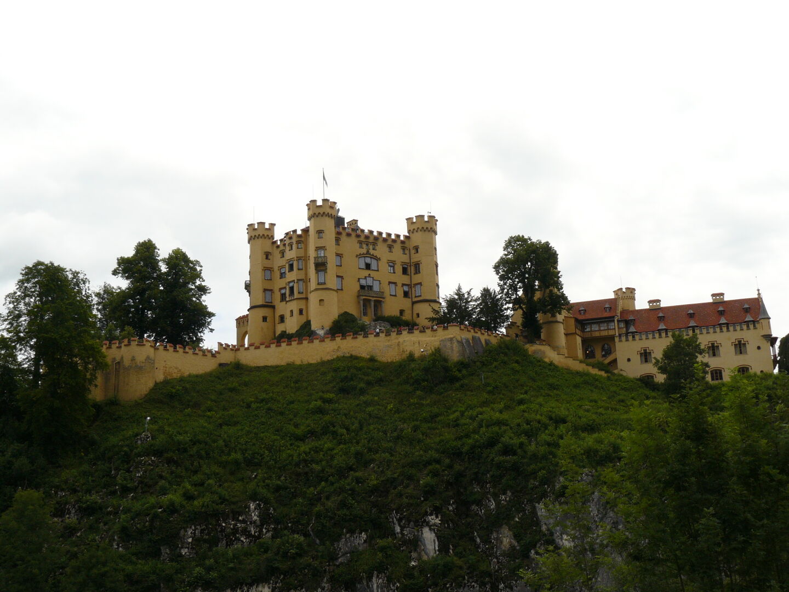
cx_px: 394
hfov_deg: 40.4
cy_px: 296
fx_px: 1071
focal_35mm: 47
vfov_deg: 30.9
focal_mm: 7.9
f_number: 5.6
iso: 100
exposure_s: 1/250
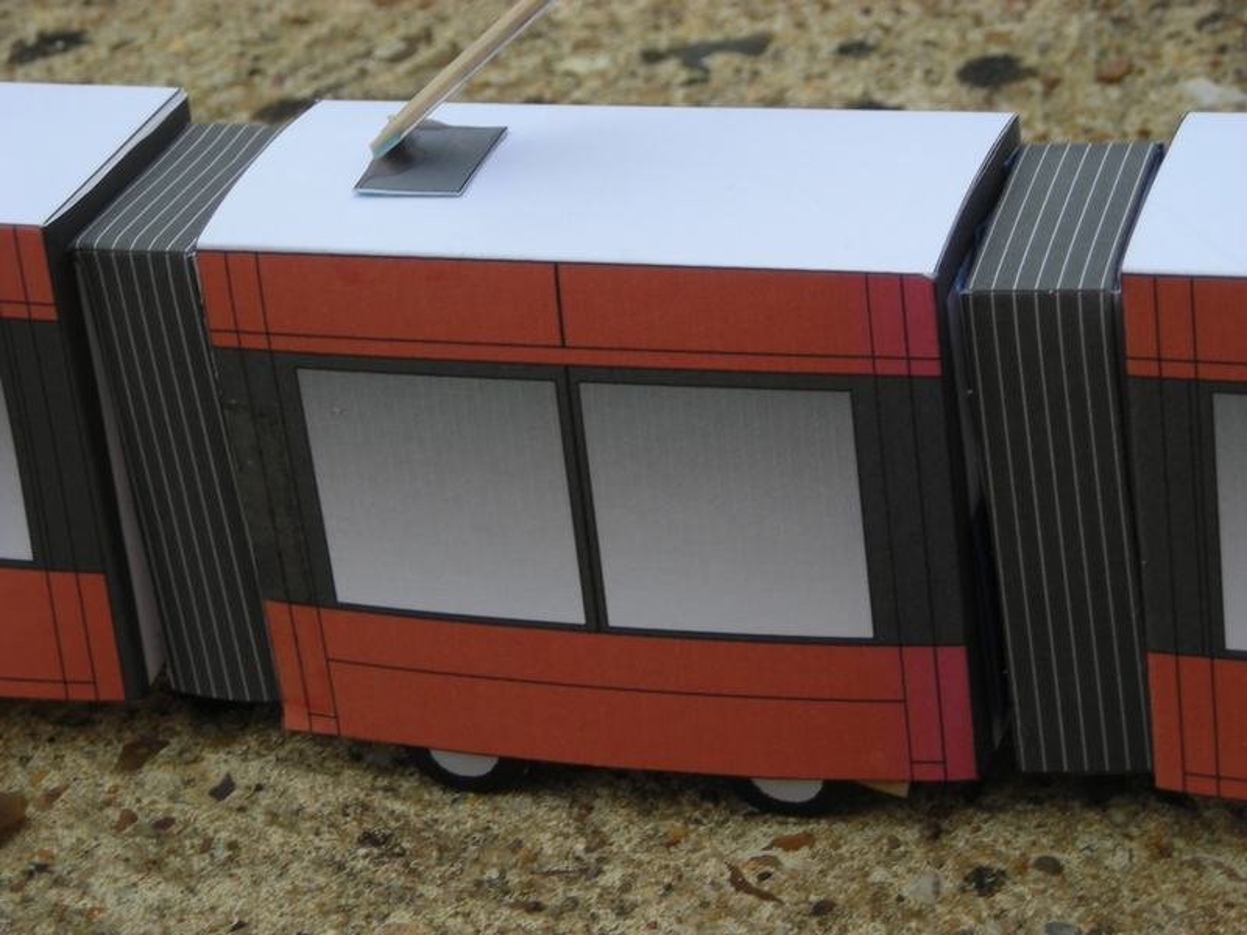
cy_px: 468
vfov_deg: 12.8
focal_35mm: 116
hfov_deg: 17.0
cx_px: 624
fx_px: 4179
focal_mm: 19.2
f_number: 5.3
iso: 50
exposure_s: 1/156
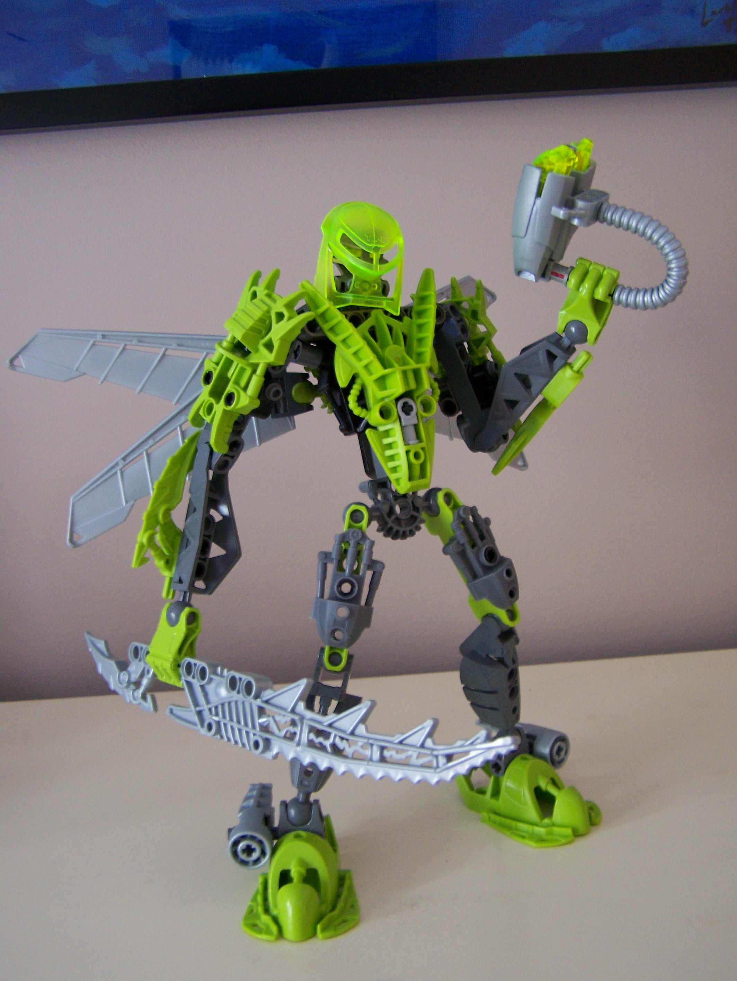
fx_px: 1077
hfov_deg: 37.8
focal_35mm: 38
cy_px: 490
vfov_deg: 48.9
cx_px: 368
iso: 160
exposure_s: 1/13
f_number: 2.8
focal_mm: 6.3
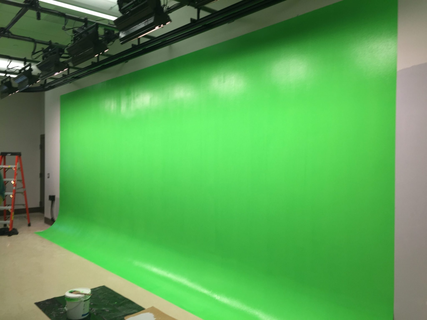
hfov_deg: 61.7
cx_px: 214
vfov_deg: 48.2
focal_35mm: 29
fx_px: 358
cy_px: 160
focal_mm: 4.15
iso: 32
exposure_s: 1/60
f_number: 2.2
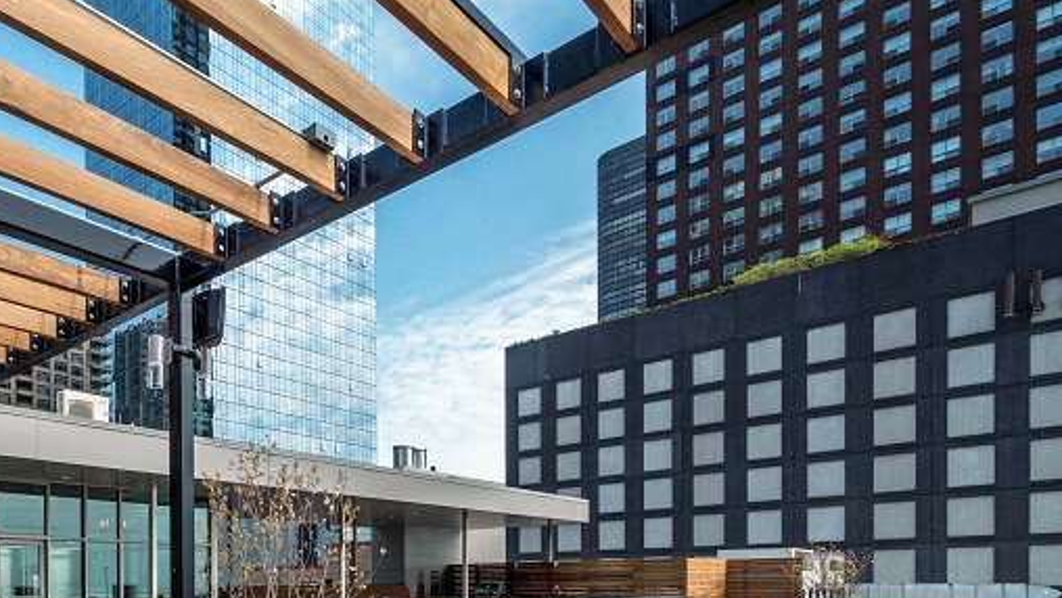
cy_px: 611
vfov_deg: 41.0
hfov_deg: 70.2
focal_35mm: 24
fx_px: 676
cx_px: 243
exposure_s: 1/400
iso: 200
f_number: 8
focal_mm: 7
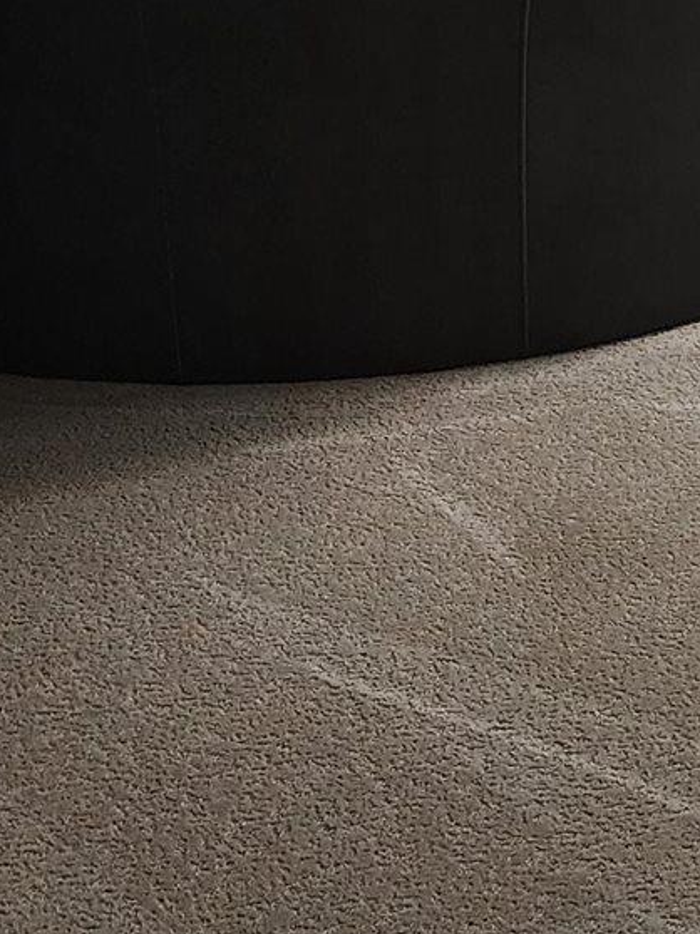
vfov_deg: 19.5
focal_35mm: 95
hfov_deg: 14.5
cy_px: -176
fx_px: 2563
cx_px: 1038
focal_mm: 6.4
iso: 640
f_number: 1.8
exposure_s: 1/30
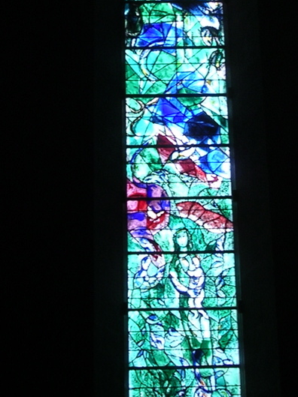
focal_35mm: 111
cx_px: 174
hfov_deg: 13.3
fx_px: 1276
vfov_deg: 17.7
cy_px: 133
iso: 100
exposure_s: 1/19.2
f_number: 3
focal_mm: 6.6
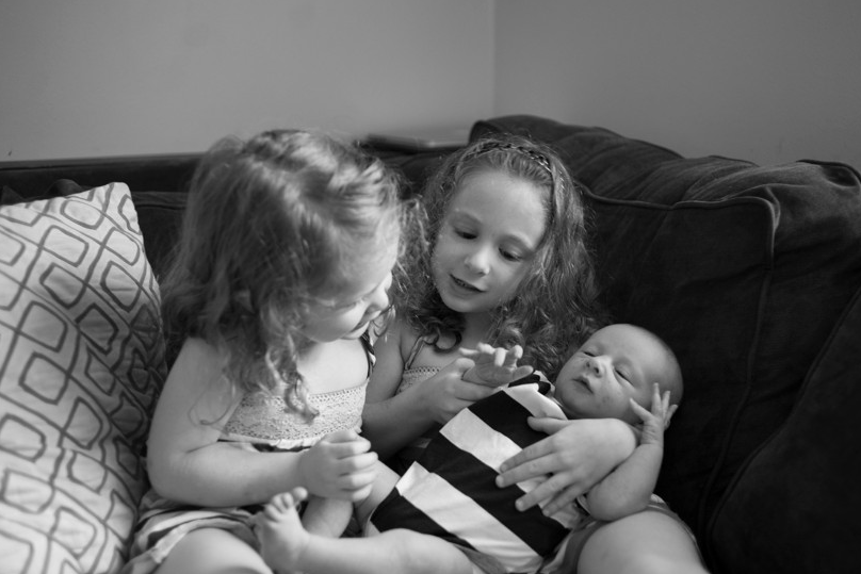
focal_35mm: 39
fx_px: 933
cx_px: 474
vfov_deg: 34.2
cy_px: 308
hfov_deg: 49.5
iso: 800
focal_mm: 35
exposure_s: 1/80
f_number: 2.5
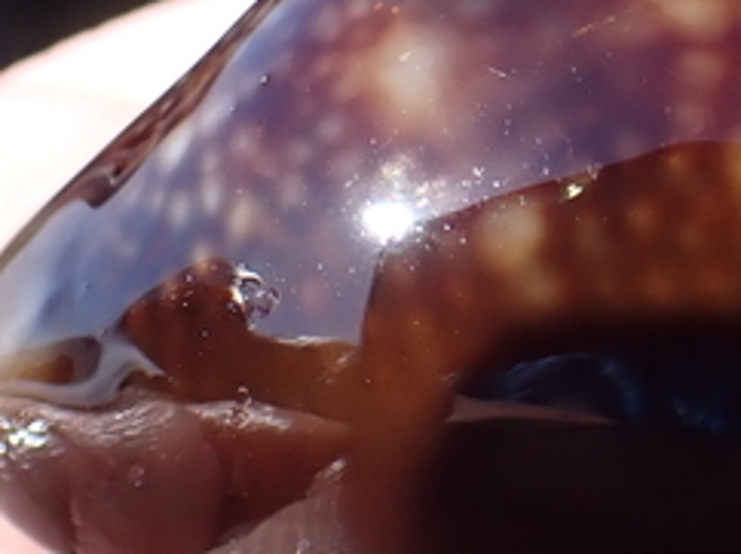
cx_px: 625
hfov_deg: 13.2
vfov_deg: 9.9
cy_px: 98
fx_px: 3186
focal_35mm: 149
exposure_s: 1/500
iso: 100
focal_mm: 5.4
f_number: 3.2
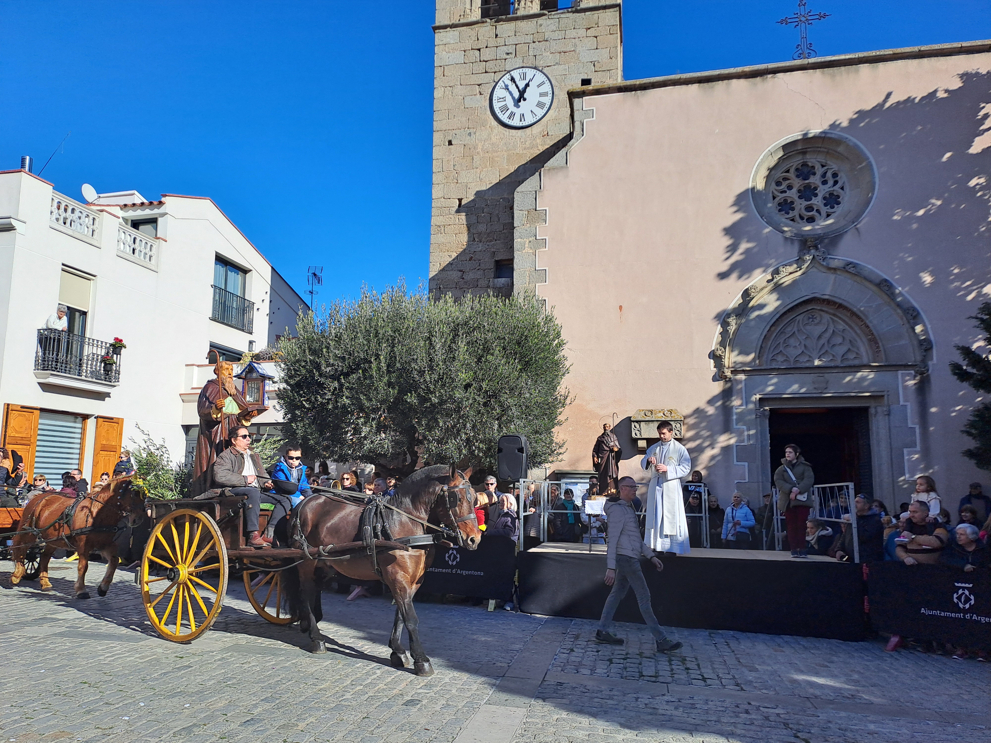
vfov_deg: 54.9
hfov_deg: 69.4
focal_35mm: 25
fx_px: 716
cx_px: 496
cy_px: 372
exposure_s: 1/2041
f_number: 1.8
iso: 32
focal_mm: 4.65
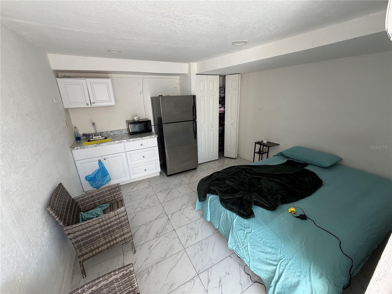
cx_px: 196
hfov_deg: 102.1
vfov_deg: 85.7
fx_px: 159
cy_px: 147
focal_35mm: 14
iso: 160
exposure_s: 1/121
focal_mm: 2.22
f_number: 2.2
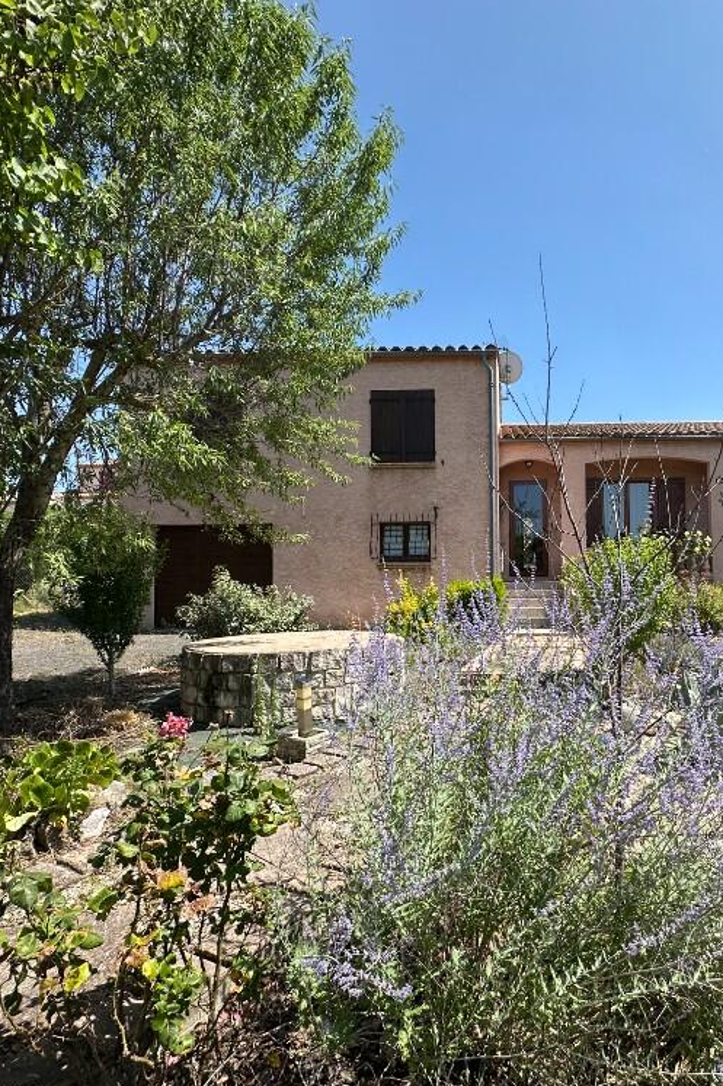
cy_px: 556
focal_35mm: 20
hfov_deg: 60.0
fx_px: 603
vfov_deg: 84.0
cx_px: 499
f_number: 2.2
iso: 50
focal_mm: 2.22
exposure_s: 1/1319
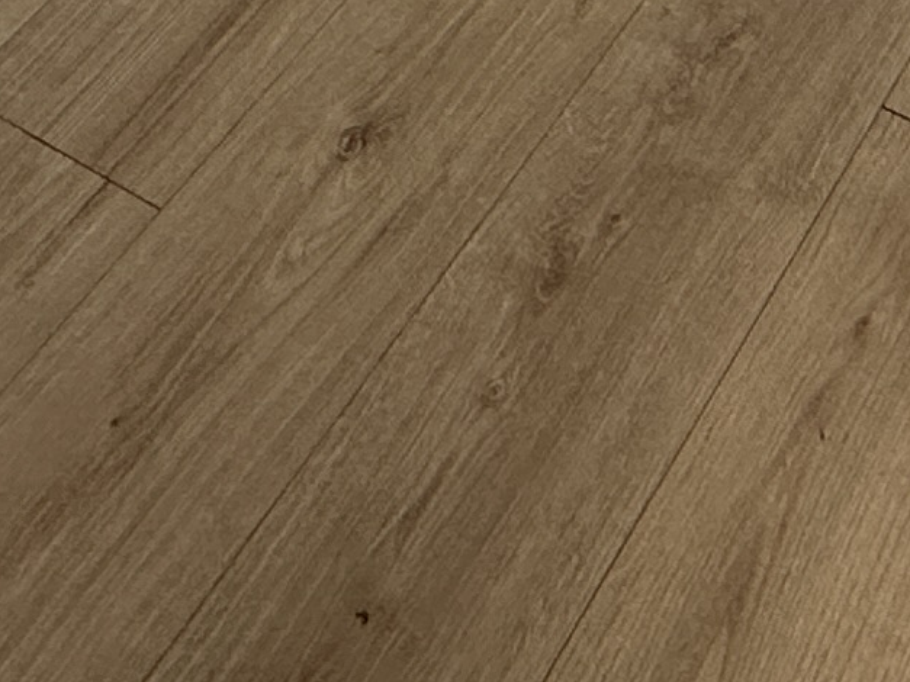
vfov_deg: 11.7
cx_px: 762
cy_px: -1186
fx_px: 2366
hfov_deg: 21.4
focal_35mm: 90
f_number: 2.2
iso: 80
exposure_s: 1/120
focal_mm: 2.22
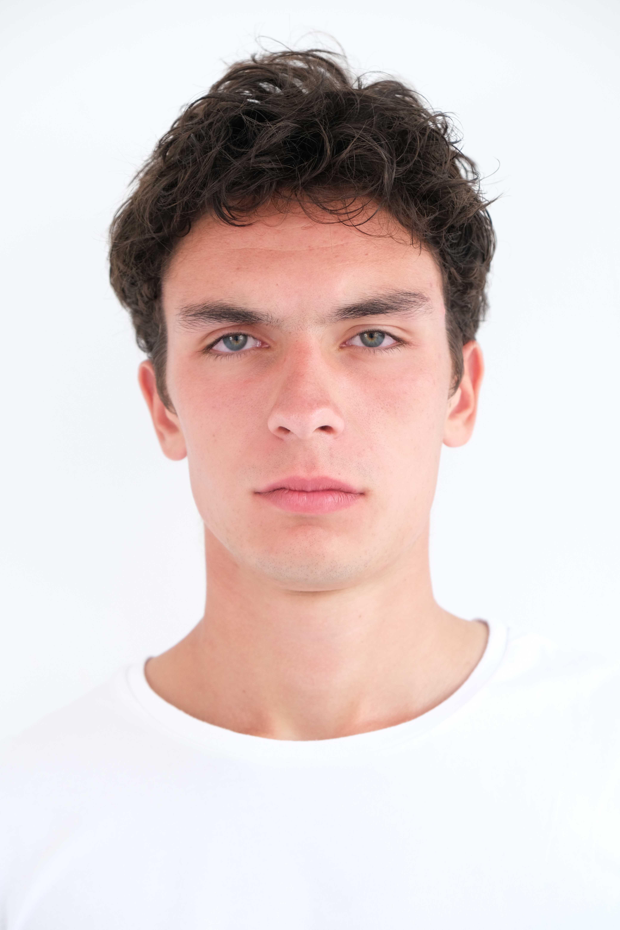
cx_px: 310
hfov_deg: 16.5
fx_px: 2144
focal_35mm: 83
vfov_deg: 24.5
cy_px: 465
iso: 500
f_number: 4.5
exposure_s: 1/125
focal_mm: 55
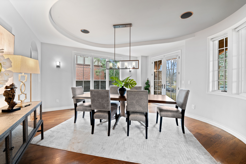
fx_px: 96
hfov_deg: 104.3
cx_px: 123
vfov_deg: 81.2
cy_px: 82
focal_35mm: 14
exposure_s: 1/1.67
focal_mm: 14
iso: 400
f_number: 9
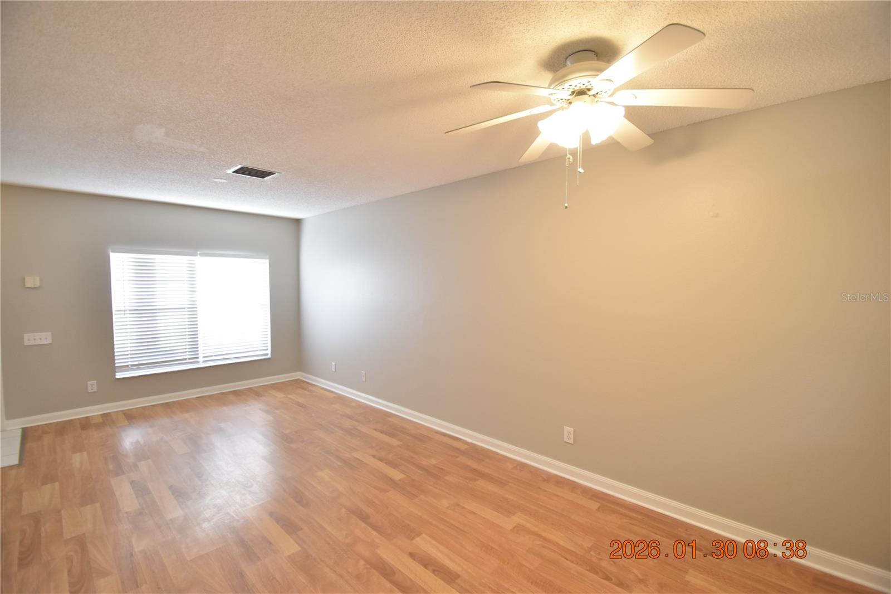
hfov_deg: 100.4
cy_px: 297
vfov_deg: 77.3
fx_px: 371
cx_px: 446
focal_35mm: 15
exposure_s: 1/90
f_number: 3.5
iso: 800
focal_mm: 10
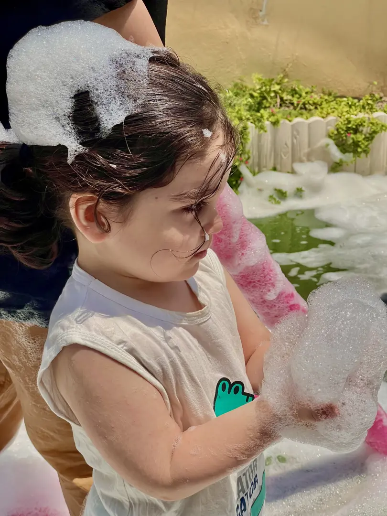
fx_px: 775
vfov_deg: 36.8
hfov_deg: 28.0
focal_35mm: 52
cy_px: 258
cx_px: 194
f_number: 2
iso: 25
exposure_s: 1/1916
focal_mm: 6
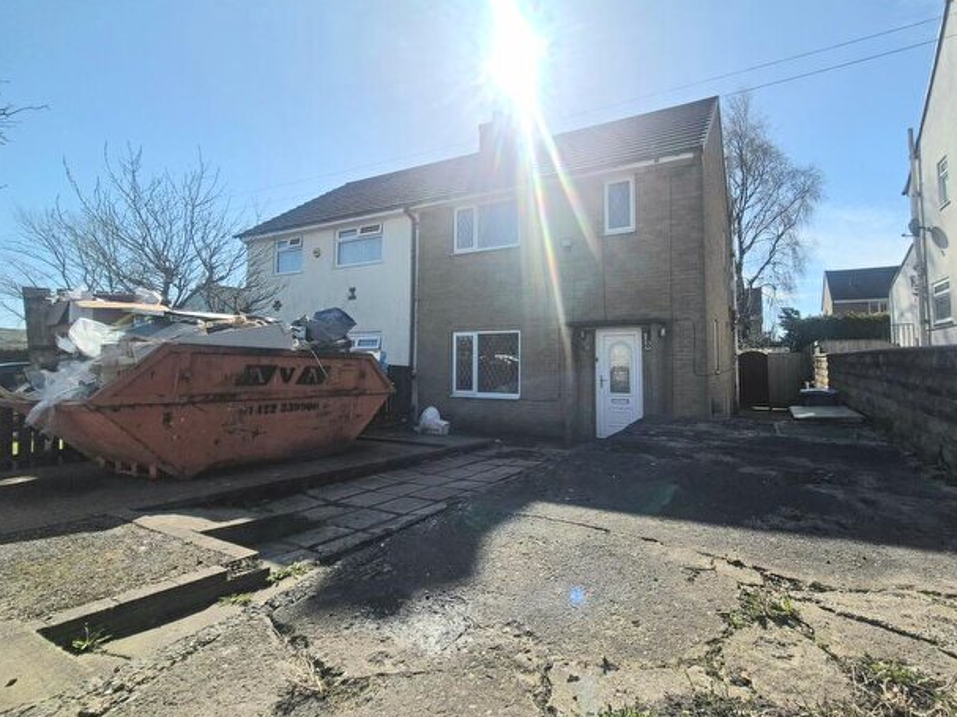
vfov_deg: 81.6
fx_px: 415
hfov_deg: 97.6
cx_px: 542
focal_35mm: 15
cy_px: 333
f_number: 2.2
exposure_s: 1/5000
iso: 50
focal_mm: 2.2
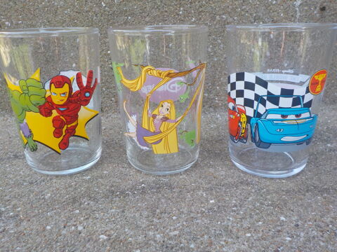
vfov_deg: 46.8
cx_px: 168
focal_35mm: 30
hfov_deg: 60.0
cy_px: 126
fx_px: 292
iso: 125
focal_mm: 4.1
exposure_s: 1/80
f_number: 3.3
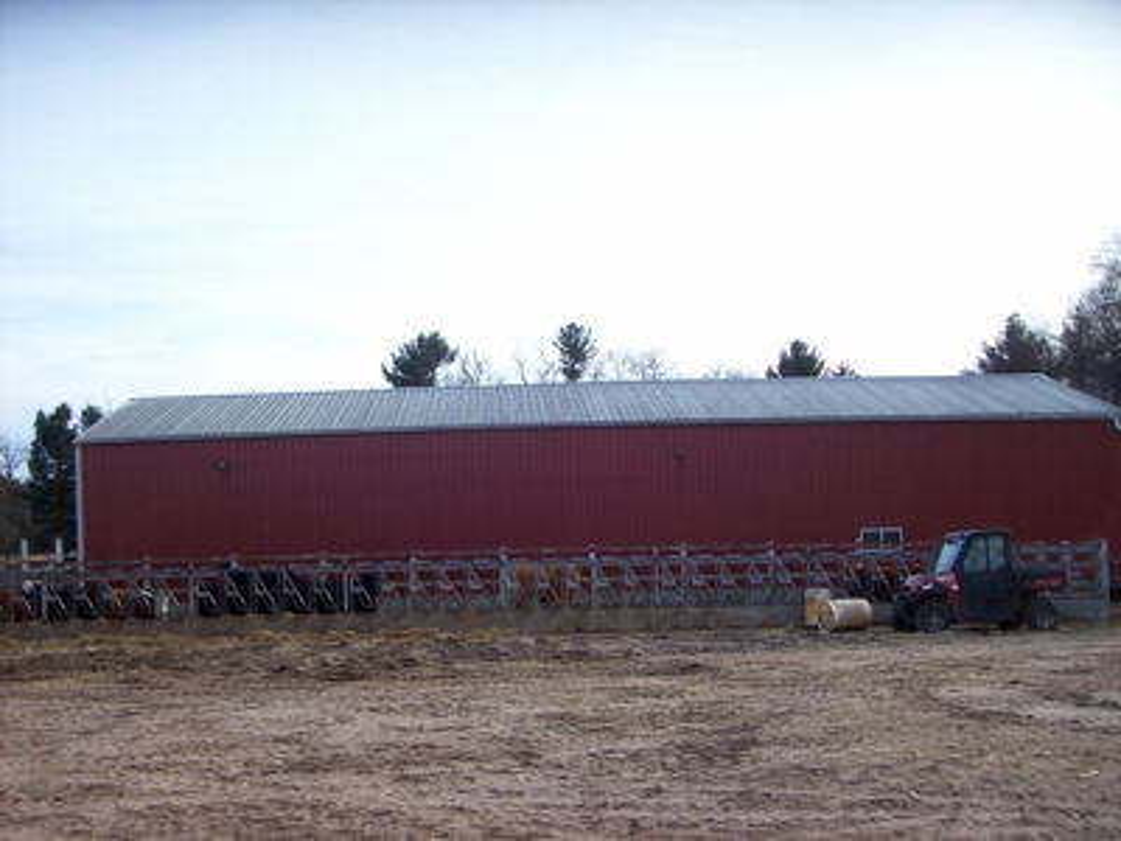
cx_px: 560
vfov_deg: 39.7
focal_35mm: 36
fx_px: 1166
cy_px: 420
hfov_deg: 51.4
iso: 80
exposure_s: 1/701
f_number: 2.7
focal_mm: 6
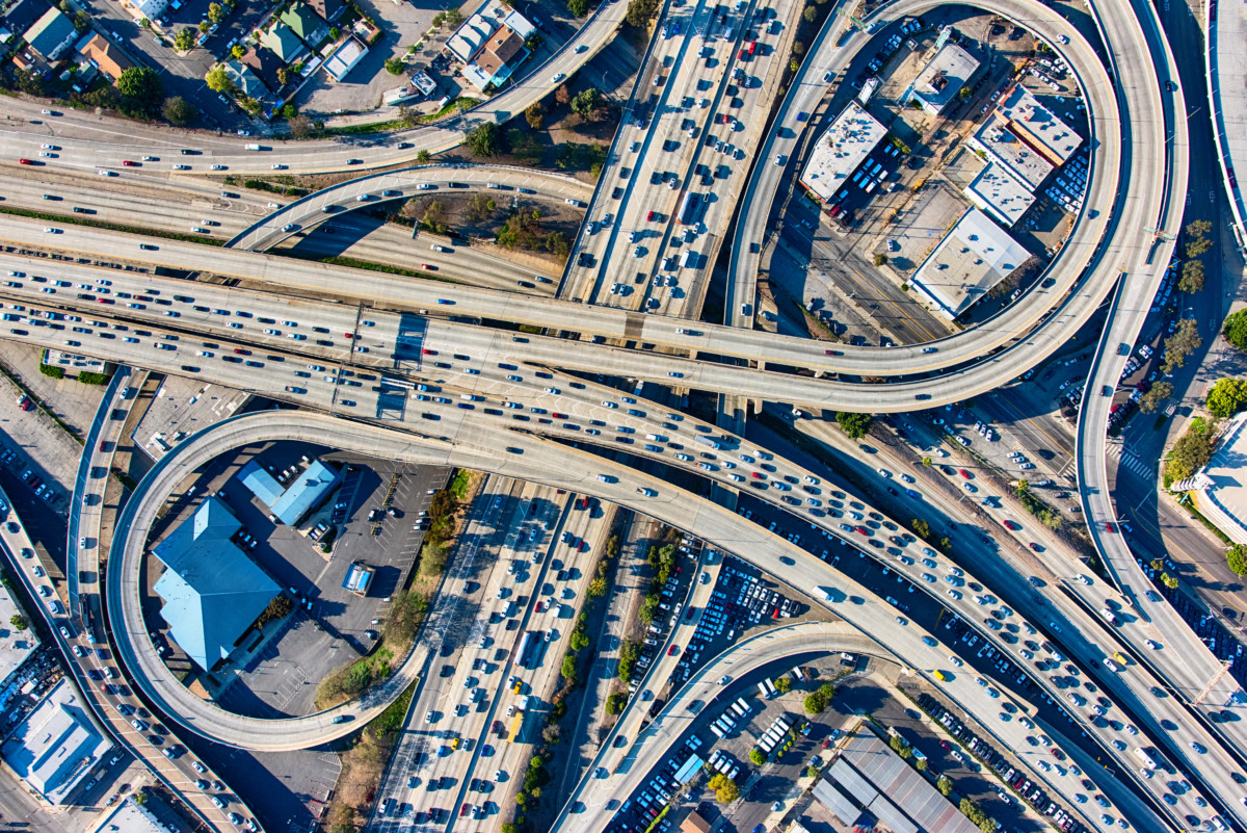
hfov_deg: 58.7
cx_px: 624
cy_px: 416
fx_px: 1109
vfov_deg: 41.1
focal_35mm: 32
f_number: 7.1
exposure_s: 1/1600
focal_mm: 32
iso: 640
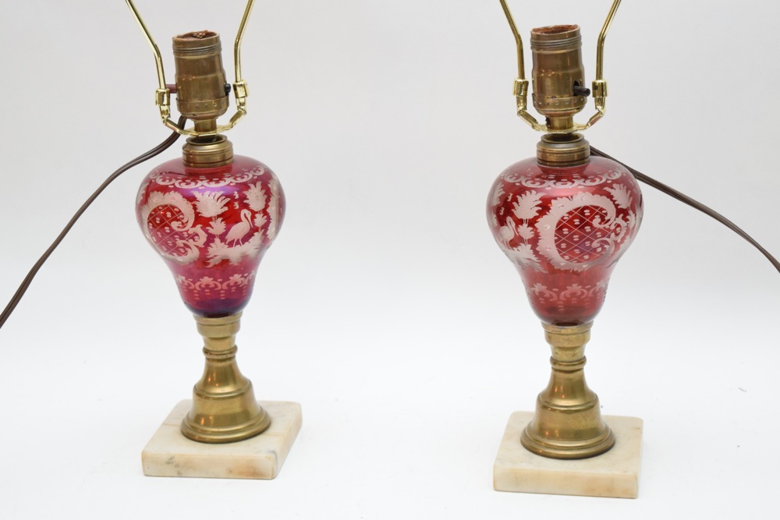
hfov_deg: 28.1
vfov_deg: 18.9
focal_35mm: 72
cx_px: 390
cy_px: 260
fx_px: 1560
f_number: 5.3
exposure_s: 1/60
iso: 1250
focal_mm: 48
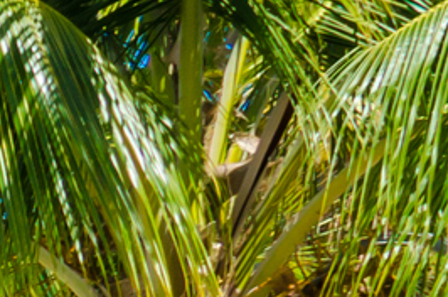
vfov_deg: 6.0
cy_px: 770
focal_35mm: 216
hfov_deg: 7.4
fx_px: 2682
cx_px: -1237
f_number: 10
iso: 200
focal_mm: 18
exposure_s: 1/320
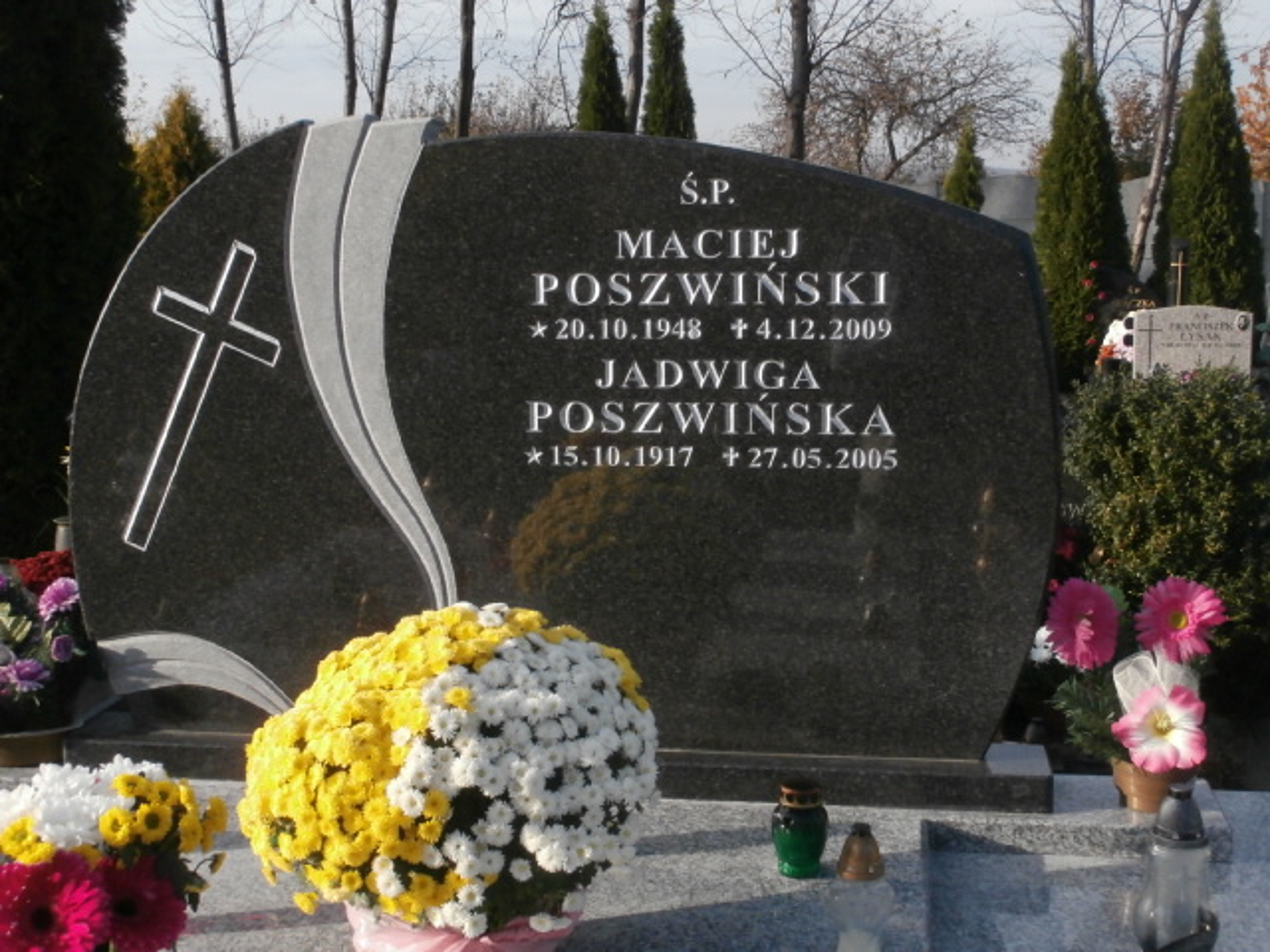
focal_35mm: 47
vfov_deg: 30.9
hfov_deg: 40.4
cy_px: 476
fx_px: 1724
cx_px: 635
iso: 400
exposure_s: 1/200
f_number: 11
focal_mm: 8.29
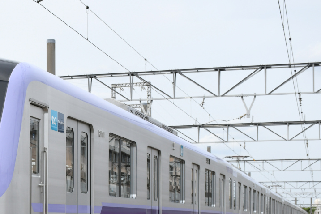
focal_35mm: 91
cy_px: 182
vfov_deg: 14.9
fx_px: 811
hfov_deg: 21.9
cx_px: 42
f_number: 8
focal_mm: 34
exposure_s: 1/1000
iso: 320
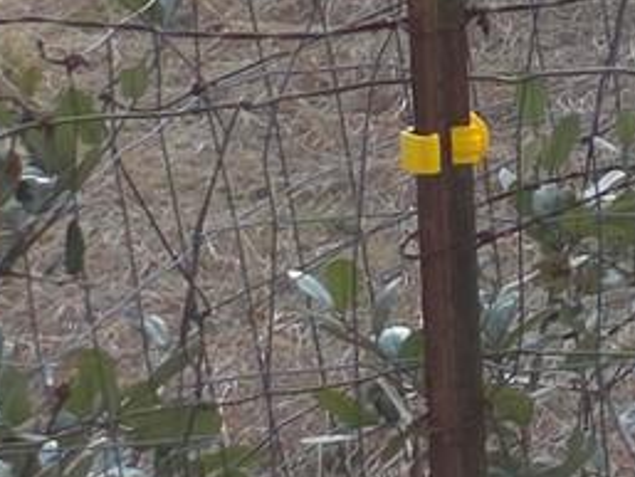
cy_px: -126
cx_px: 2414
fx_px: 3359
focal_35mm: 183
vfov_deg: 8.0
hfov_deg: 7.8
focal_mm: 5.4
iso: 50
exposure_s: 1/239
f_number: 1.8
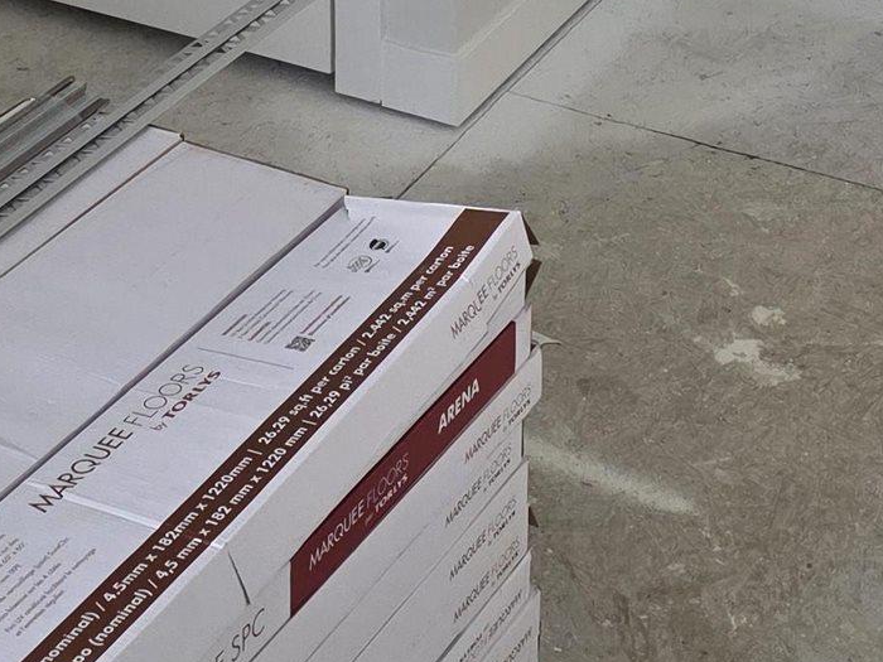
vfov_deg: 13.7
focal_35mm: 101
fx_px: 2576
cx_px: 410
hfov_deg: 19.4
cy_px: -373
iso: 320
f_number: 1.7
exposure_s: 1/120
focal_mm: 6.3
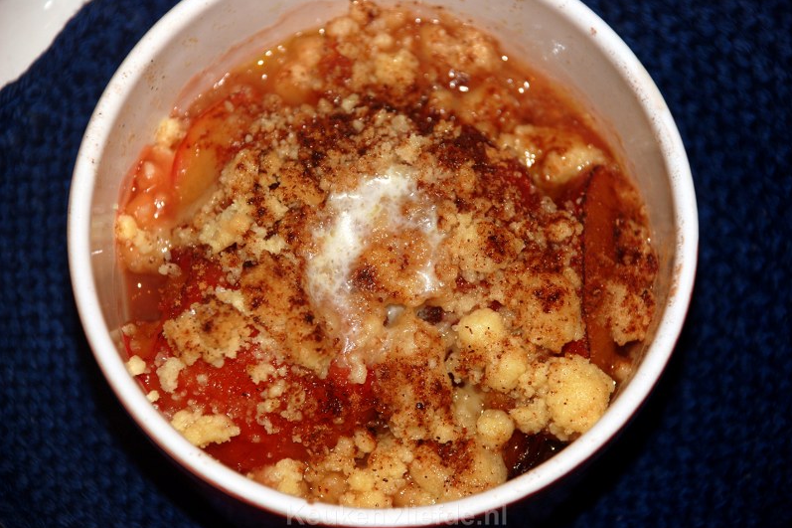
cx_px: 396
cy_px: 264
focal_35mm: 181
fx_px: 3981
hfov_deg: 11.4
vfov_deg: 7.6
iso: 200
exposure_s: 1/60
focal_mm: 120
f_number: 5.6
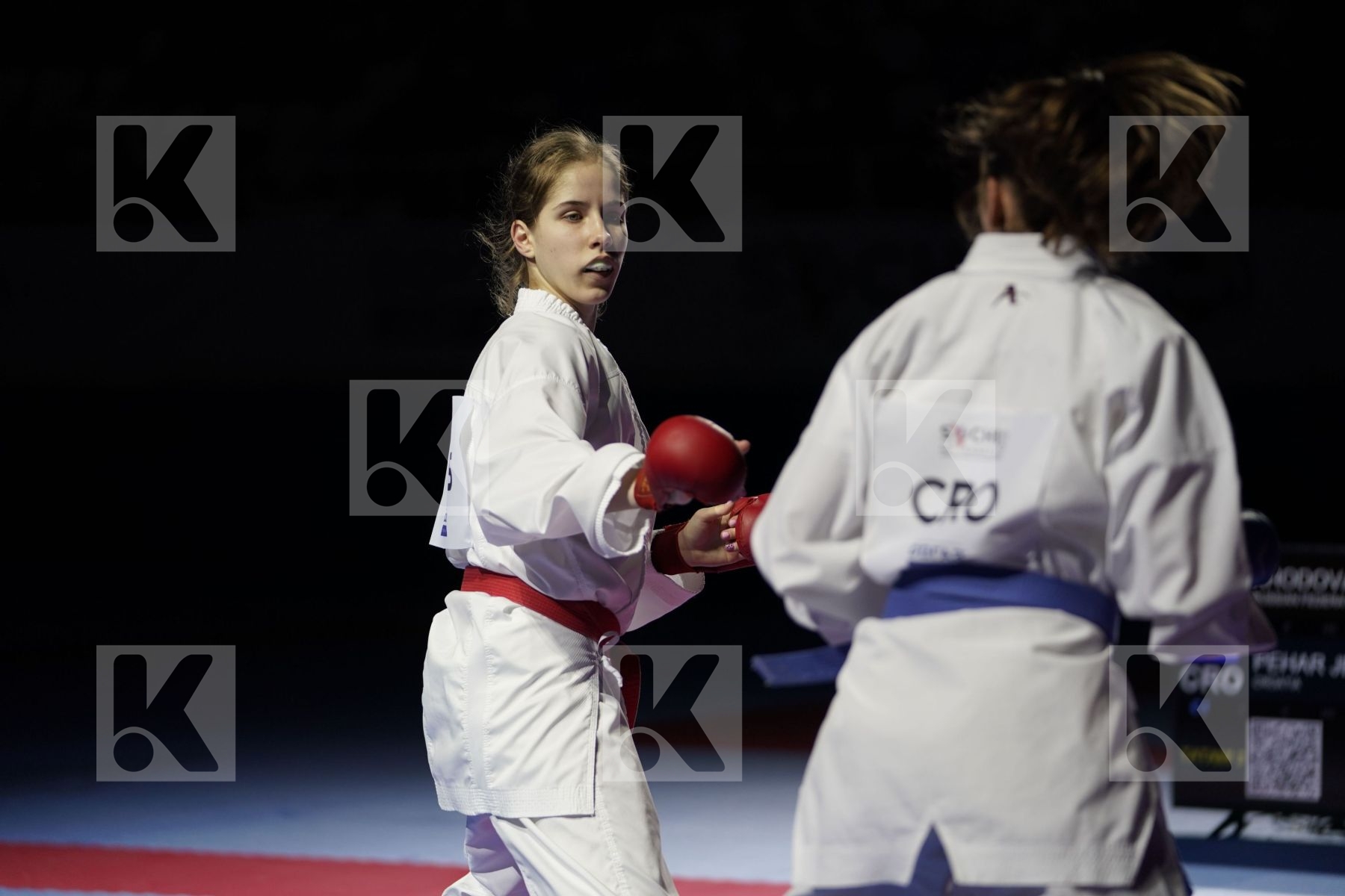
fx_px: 4632
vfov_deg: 11.1
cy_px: 448
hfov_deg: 16.5
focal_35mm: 124
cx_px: 672
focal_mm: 124
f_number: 2.8
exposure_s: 1/1000
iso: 800
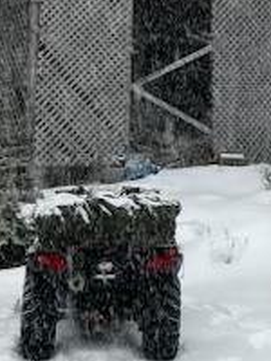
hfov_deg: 11.0
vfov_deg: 14.5
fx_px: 1388
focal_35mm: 133
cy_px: -42
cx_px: 285
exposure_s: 1/144
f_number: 1.5
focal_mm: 5.7
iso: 32
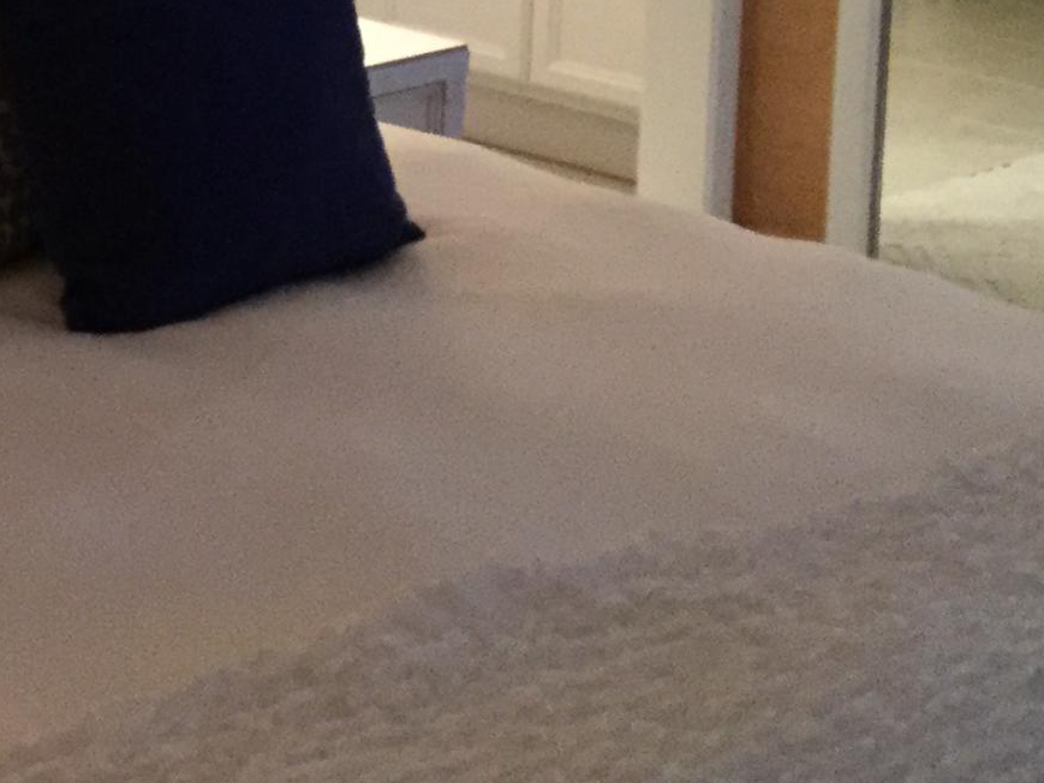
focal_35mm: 107
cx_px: -160
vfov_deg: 13.5
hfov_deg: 17.6
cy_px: -97
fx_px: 3228
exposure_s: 1/24
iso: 200
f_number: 2.4
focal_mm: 3.3
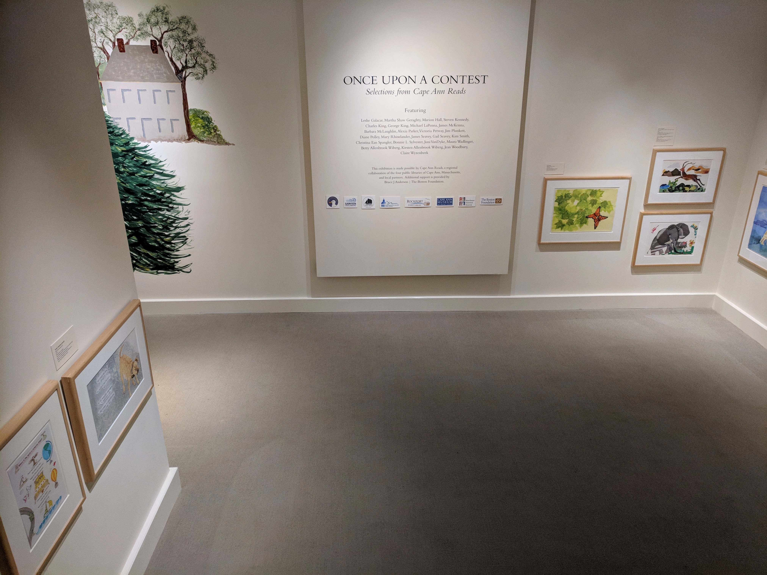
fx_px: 576
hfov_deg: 67.3
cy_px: 288
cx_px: 384
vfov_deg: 53.1
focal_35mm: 26
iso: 271
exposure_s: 1/60
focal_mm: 4.67
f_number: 2
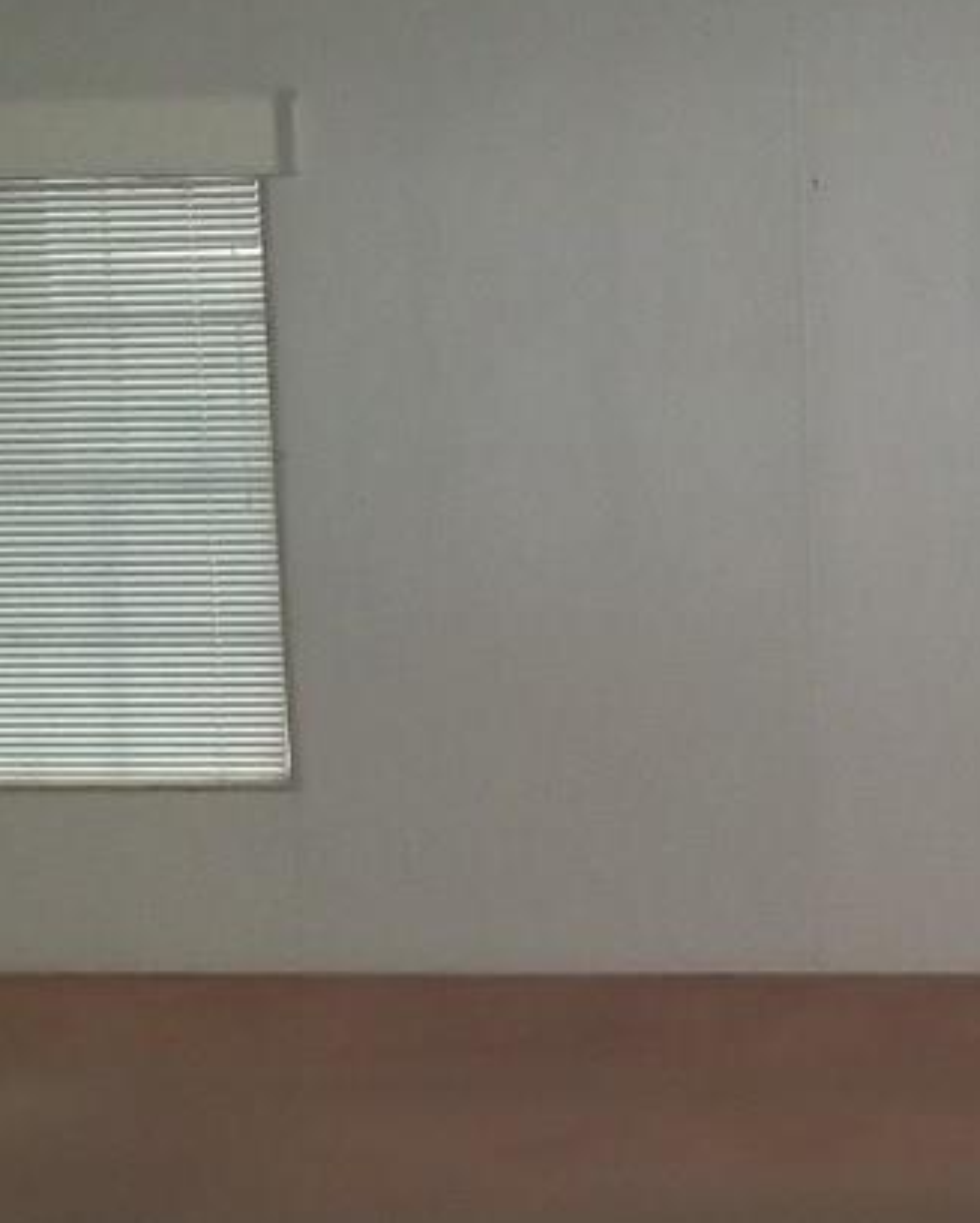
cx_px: 950
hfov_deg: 16.3
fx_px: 3368
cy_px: 827
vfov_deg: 20.5
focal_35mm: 93
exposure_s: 1/60
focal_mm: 6.3
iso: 360
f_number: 4.5
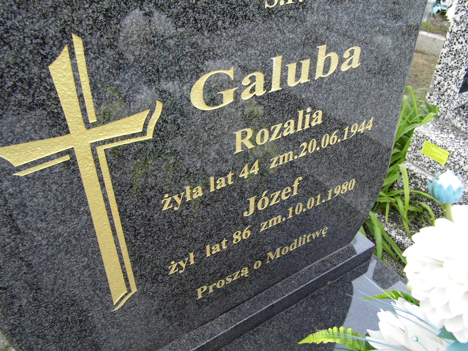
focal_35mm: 29
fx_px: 392
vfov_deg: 48.2
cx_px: 234
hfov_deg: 61.7
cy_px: 176
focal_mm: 5.2
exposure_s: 1/125
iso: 100
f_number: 3.2
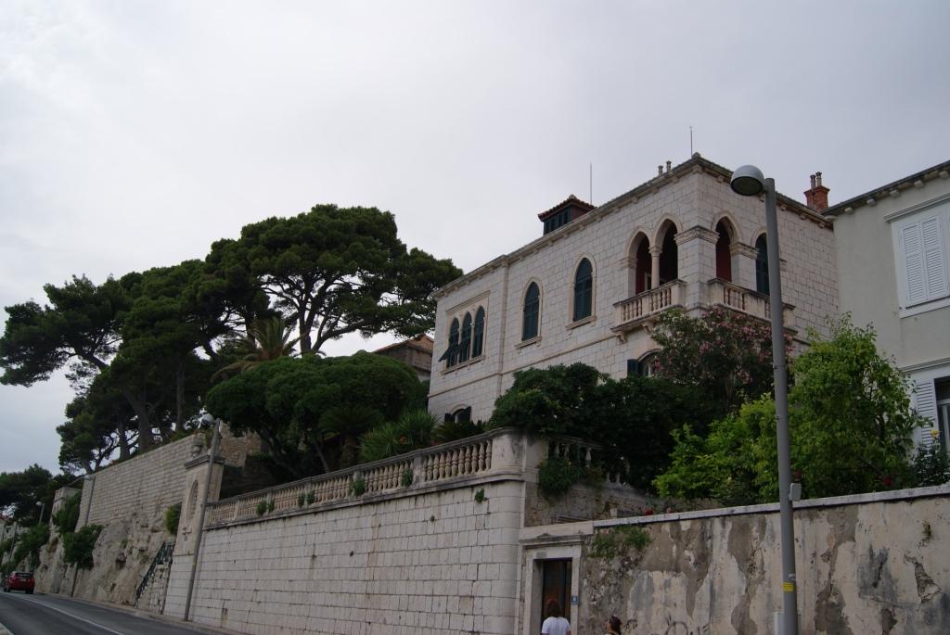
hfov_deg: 57.2
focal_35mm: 33
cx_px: 475
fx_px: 872
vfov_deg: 40.1
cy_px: 318
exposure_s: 1/640
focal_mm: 22
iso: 100
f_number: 4
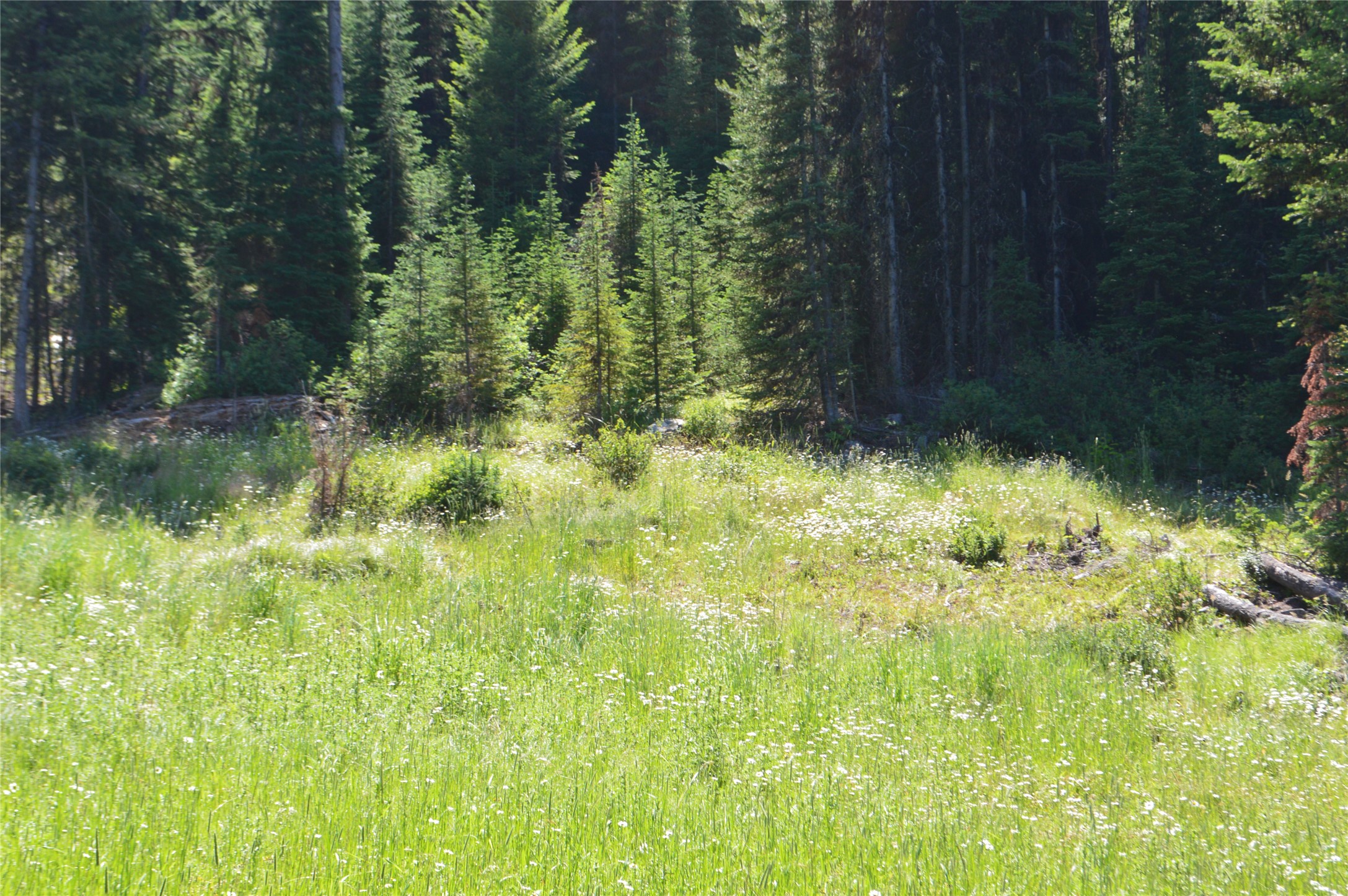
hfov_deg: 29.3
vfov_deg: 19.7
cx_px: 674
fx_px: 2581
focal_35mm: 69
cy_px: 448
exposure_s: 1/160
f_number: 9
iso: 400
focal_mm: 46
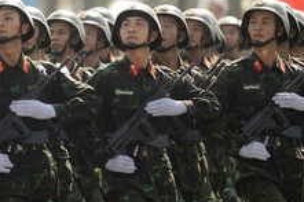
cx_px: 21
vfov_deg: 2.4
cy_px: 36
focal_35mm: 579
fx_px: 4886
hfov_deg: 3.6
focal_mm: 200
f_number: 2.8
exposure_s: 1/1600
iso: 320
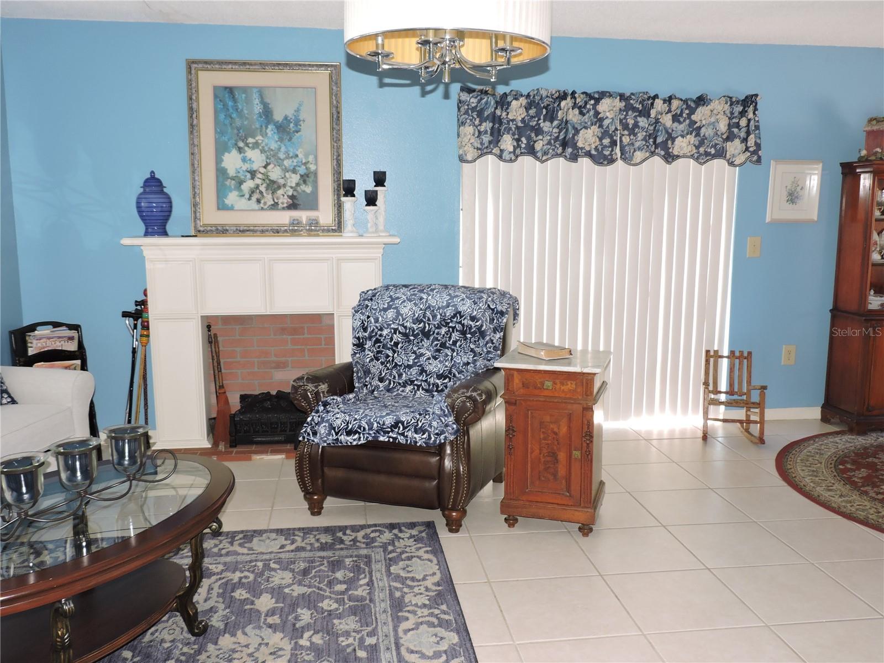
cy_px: 332
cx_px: 442
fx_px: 766
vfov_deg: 46.8
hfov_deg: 60.0
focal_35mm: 30
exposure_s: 1/30
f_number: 3.1
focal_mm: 5.4
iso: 200
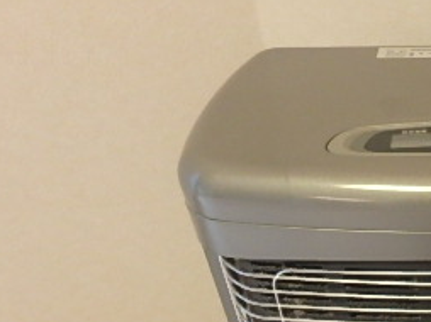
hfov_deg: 31.3
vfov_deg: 26.5
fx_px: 659
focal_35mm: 53
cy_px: 293
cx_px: 497
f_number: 3.5
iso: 500
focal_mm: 3.7
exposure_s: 1/30
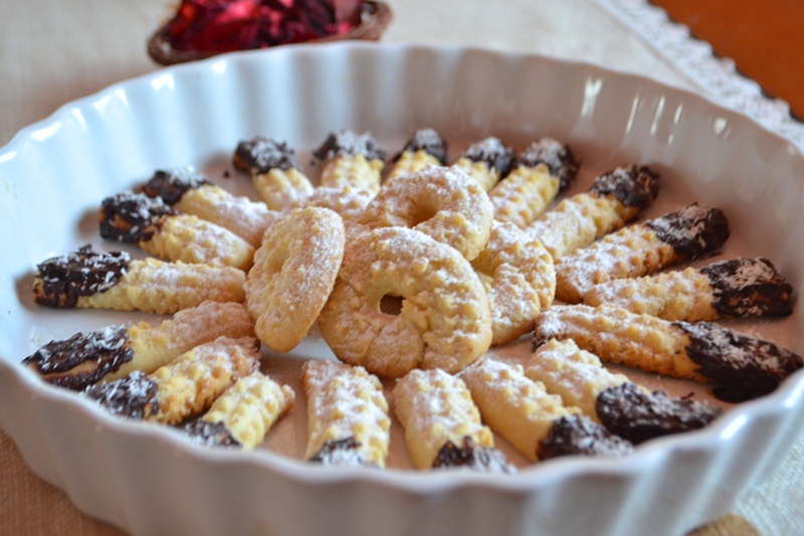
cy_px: 268
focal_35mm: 60
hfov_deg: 33.4
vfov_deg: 22.6
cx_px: 402
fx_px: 1340
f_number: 5.3
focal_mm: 40
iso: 800
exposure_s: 1/15
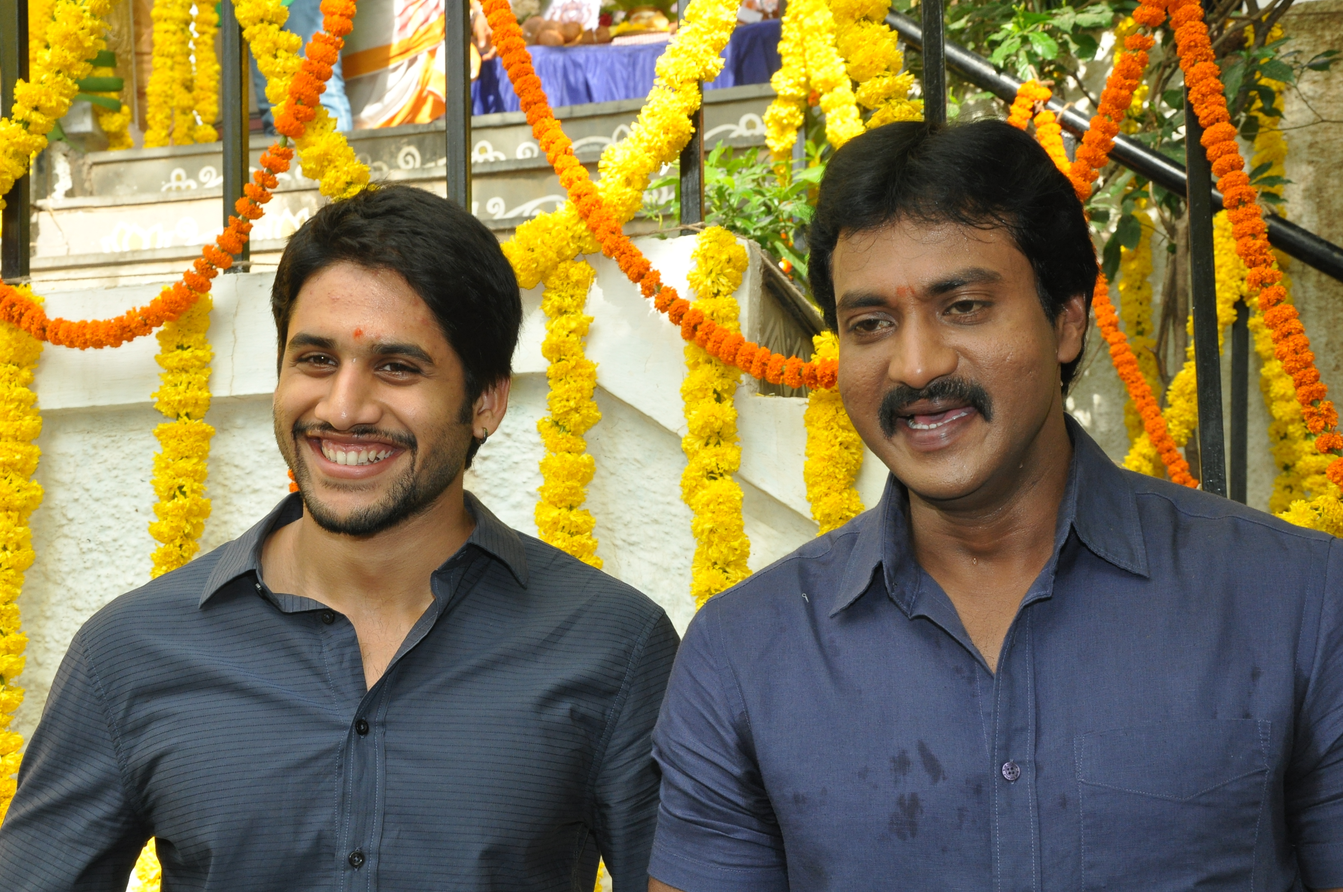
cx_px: 672
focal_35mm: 63
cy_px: 446
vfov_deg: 21.5
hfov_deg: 31.9
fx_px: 2347
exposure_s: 1/200
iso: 800
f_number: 11
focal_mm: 42
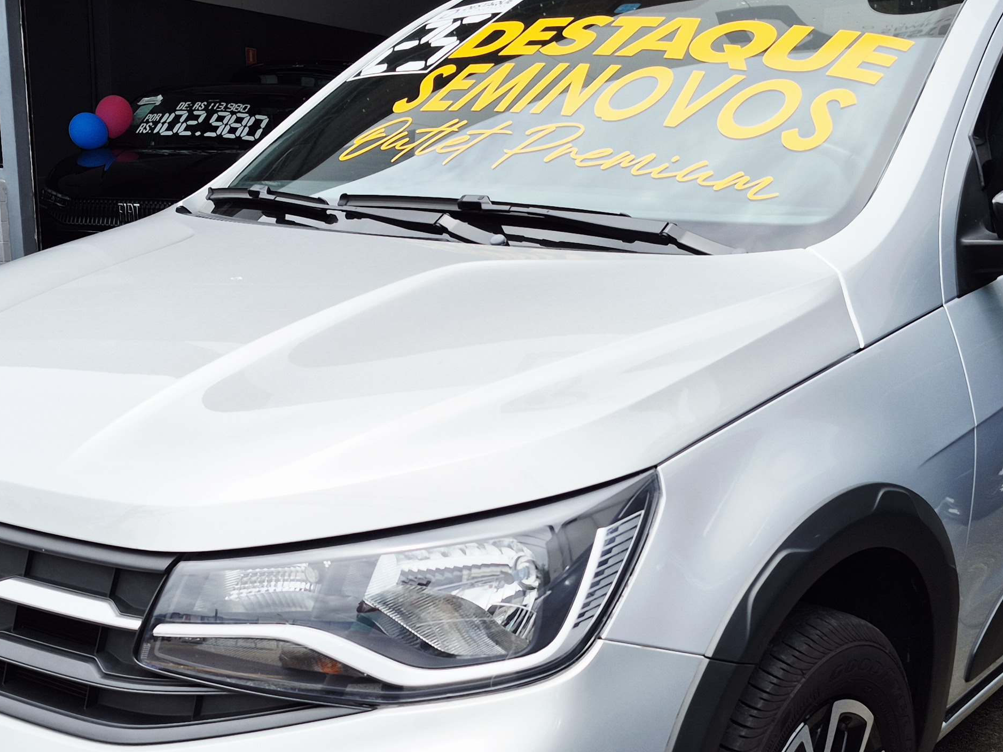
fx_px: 1420
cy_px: 532
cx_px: 514
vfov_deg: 29.4
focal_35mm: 49
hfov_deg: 38.9
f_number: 1.8
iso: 25
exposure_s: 1/1772
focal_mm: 5.4
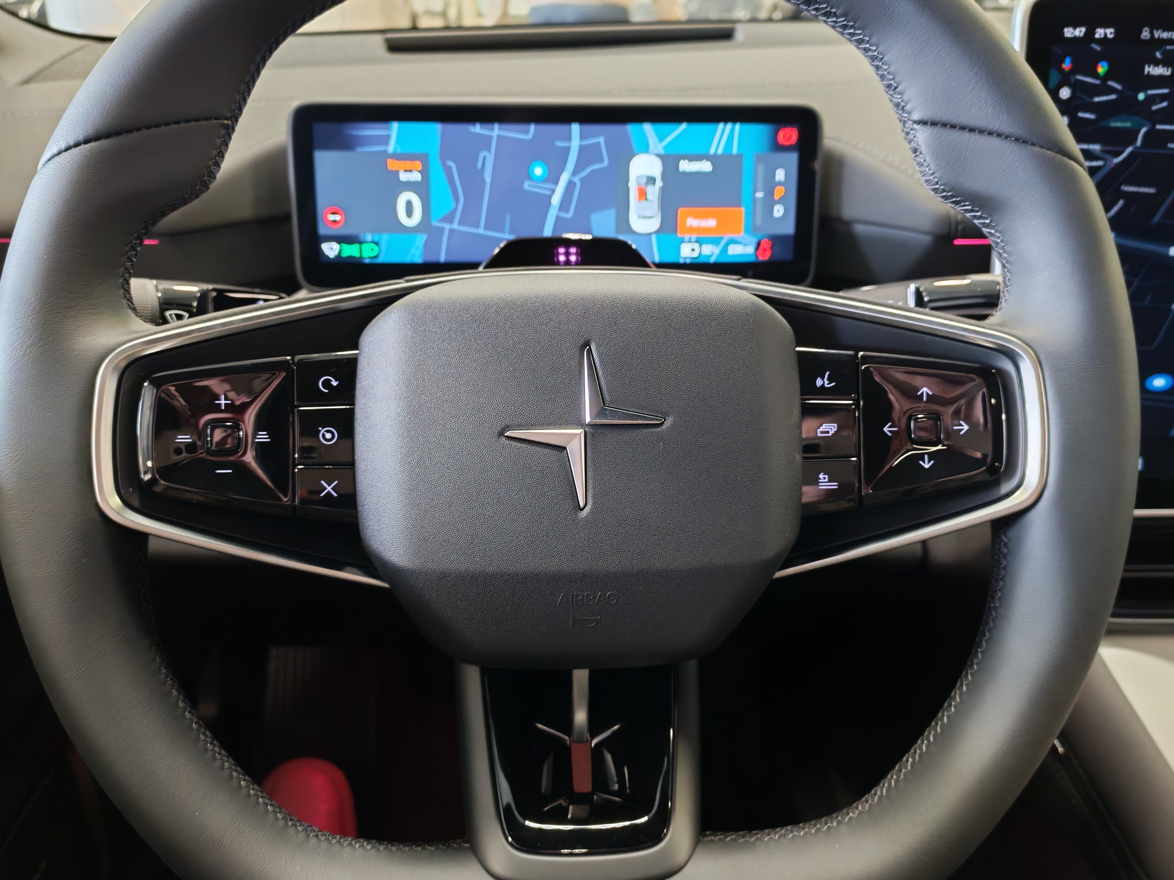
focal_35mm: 31
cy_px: 440
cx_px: 587
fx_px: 1051
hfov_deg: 58.4
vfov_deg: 45.4
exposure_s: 1/50
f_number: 1.9
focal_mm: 6.12
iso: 809
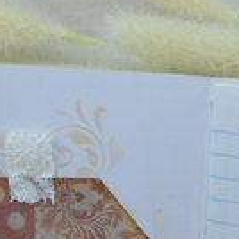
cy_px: 276
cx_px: 307
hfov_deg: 11.2
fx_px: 1187
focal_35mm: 152
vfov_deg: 11.3
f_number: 5.6
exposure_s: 1/60
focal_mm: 20
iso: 360
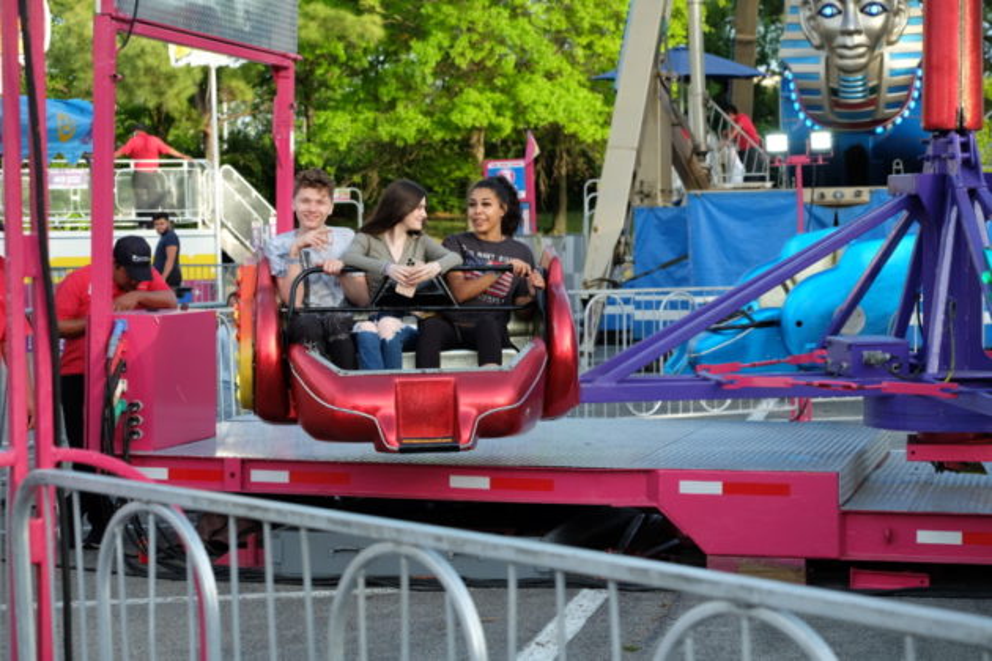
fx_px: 2067
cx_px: 496
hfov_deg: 27.0
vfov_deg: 18.2
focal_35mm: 75
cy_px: 330
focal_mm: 50
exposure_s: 1/125
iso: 200
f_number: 5
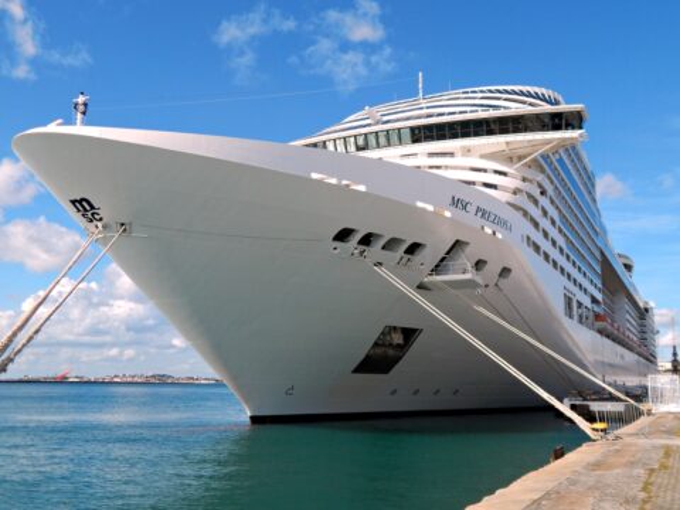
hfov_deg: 58.4
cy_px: 255
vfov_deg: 45.4
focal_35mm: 31
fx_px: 609
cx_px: 340
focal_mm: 5.6
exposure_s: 1/500
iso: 125
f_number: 6.5
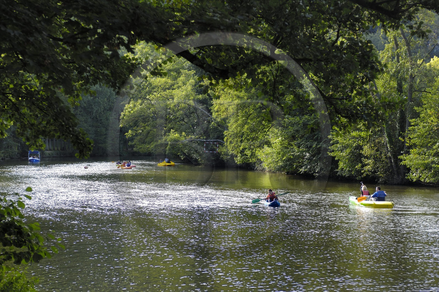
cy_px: 146
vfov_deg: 15.1
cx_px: 220
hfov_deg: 22.7
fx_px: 1096
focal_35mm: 90
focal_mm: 60
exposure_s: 1/160
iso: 100
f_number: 3.8
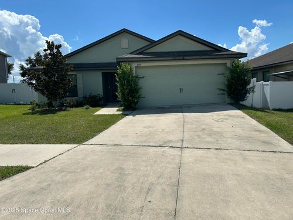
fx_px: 220
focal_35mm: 26
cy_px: 110
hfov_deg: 67.3
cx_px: 146
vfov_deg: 53.1
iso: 50
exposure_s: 1/6993
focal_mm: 5.7
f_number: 1.5
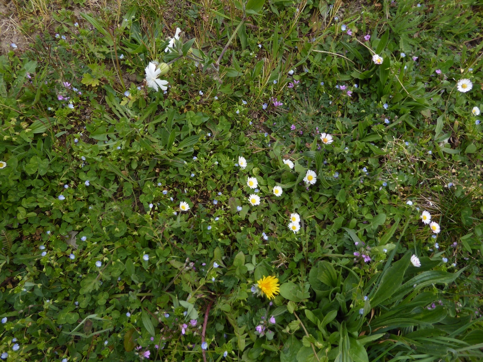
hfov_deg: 69.4
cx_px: 242
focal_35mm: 25
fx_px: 349
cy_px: 181
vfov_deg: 54.9
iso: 100
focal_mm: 4.3
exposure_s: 1/250
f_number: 3.3
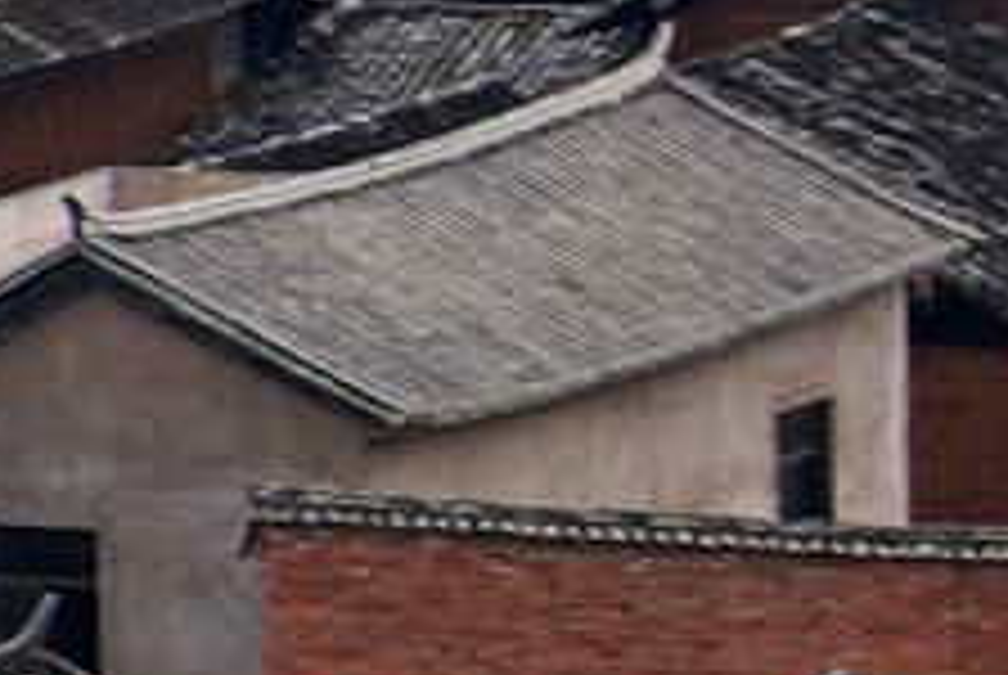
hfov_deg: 2.2
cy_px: -344
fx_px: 25942
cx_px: 2277
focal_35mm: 925
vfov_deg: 1.5
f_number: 8
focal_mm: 135
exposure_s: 1/60
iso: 100
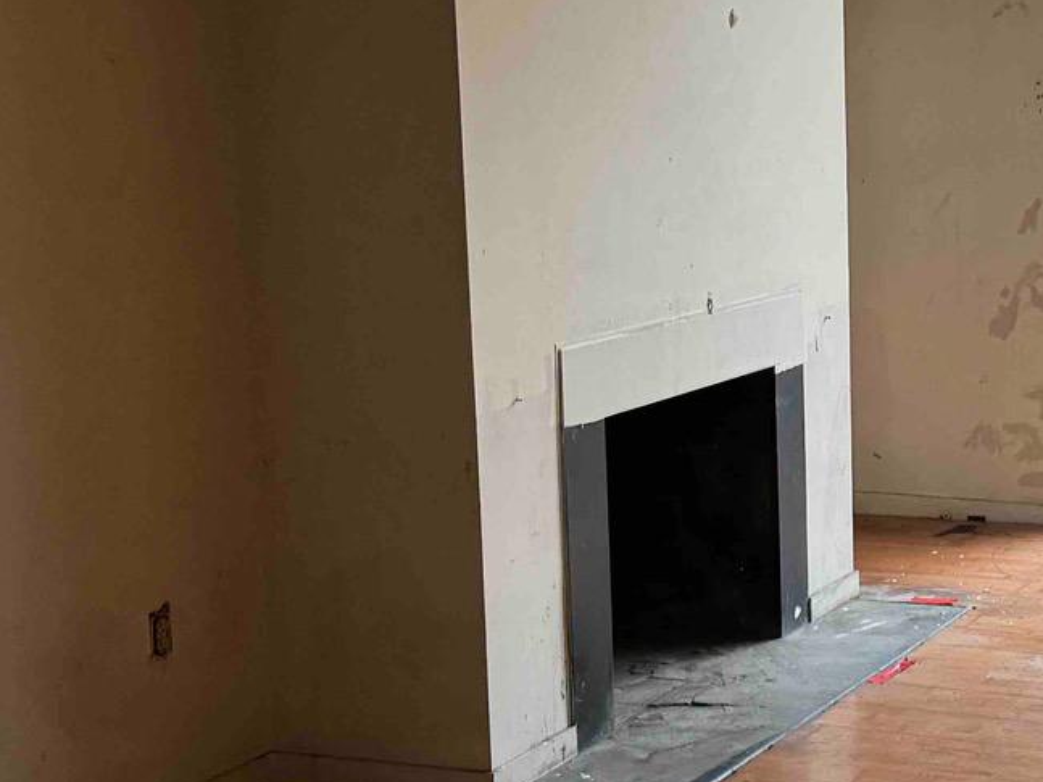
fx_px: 2289
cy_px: 379
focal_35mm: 76
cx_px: 979
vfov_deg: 19.4
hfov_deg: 24.8
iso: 400
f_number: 1.78
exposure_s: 1/60
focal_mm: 6.76
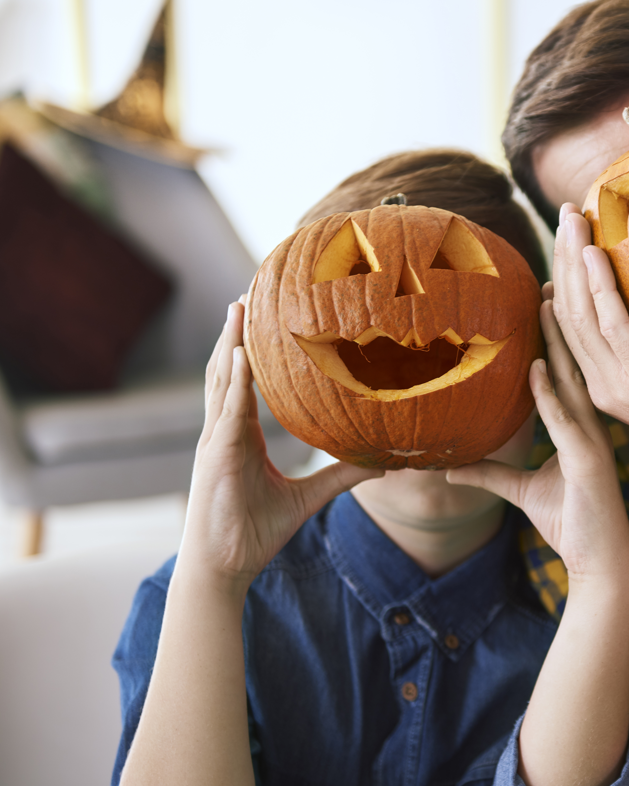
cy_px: 416
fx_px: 2420
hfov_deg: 14.6
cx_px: 640
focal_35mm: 104
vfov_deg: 18.5
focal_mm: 66
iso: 100
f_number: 2.8
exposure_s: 1/125
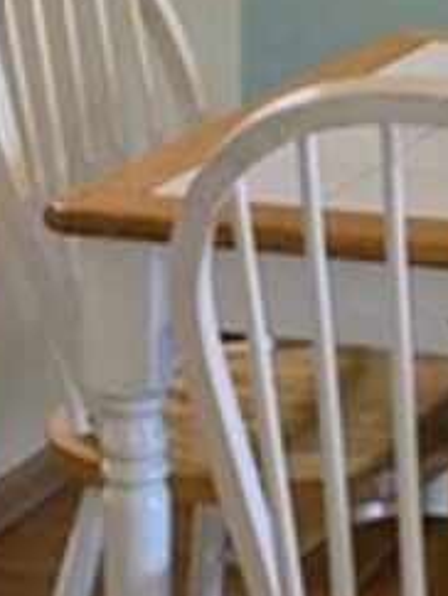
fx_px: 2791
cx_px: 359
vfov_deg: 11.9
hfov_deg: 9.2
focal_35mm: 162
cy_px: -160
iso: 125
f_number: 1.7
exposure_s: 1/60
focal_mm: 6.3
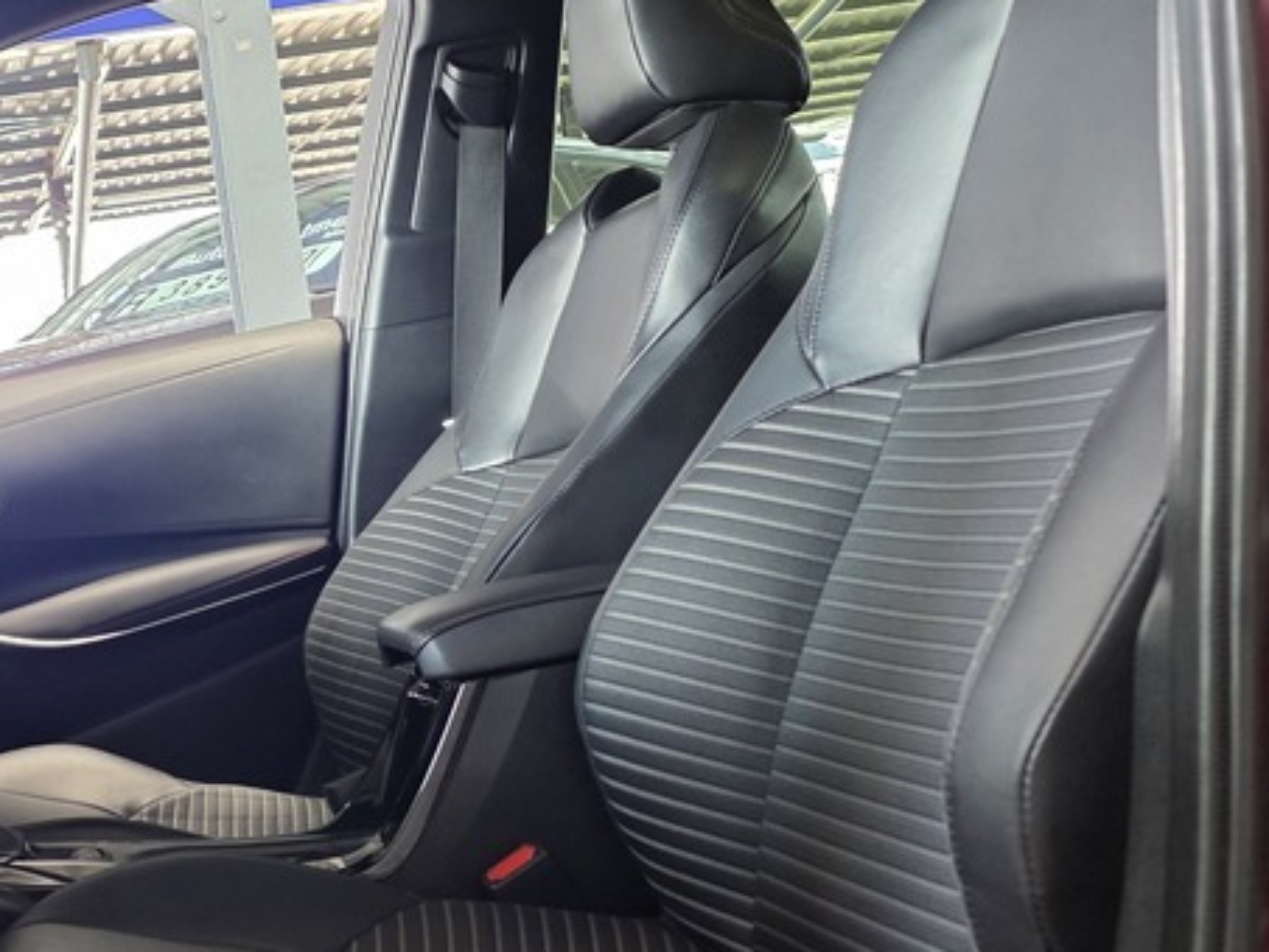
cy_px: 568
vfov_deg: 28.0
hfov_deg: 34.5
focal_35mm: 52
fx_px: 1907
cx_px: 104
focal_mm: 6.25
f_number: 1.7
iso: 400
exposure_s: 1/100
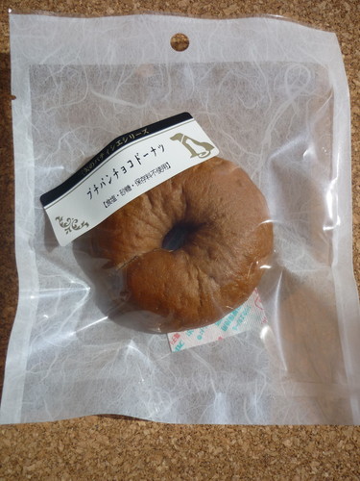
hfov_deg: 42.9
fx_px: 458
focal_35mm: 33
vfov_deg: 55.4
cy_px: 240
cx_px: 180
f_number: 8
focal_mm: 5.5
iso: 80
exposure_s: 1/500
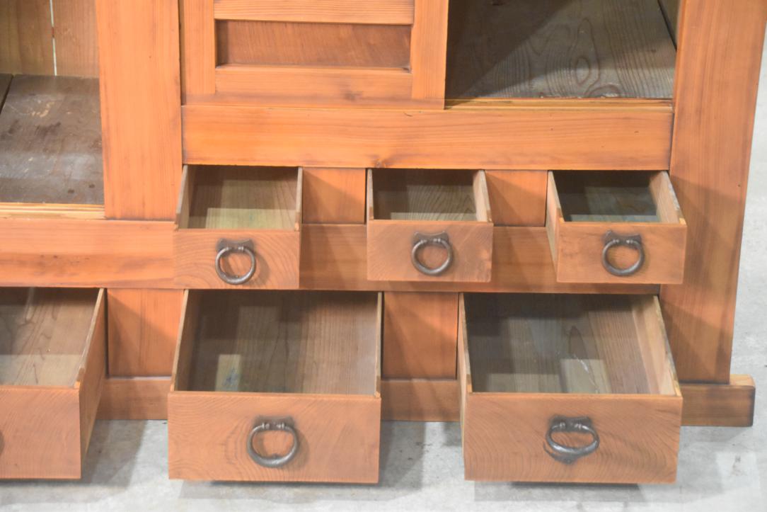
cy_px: 256
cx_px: 384
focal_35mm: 112
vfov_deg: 12.2
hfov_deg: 18.2
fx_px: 2397
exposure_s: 1/60
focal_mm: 75
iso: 6400
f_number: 5.3
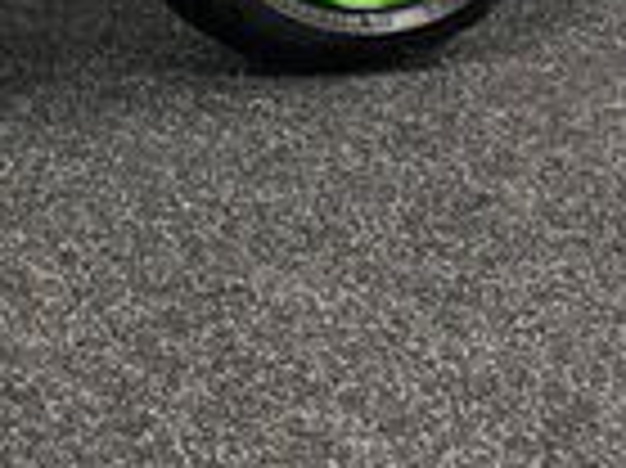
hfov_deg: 15.1
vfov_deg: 11.4
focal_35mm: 120
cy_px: -382
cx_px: -333
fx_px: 2168
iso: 125
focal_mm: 5.1
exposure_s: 1/50
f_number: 1.6
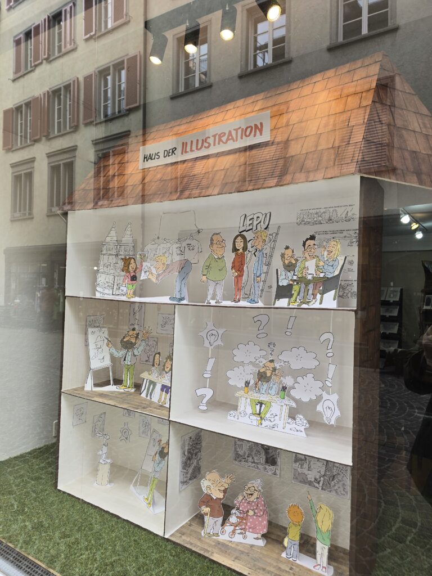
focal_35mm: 23
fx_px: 383
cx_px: 216
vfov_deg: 73.9
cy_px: 288
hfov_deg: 58.9
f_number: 1.7
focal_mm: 6.3
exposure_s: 1/100
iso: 16
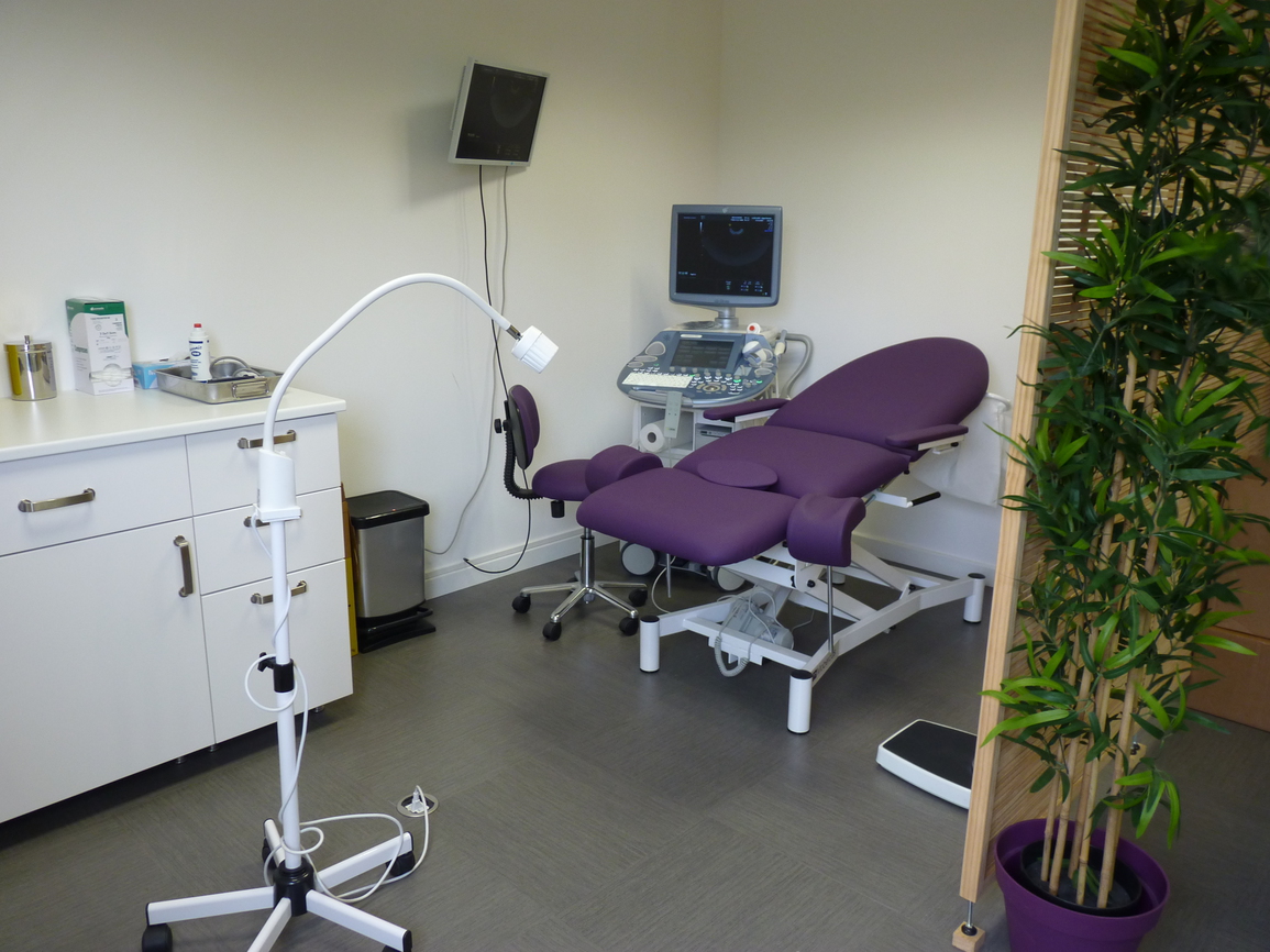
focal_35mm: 27
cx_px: 635
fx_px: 990
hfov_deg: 65.3
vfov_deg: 51.3
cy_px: 476
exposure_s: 1/30
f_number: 2.8
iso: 160
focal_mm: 4.8
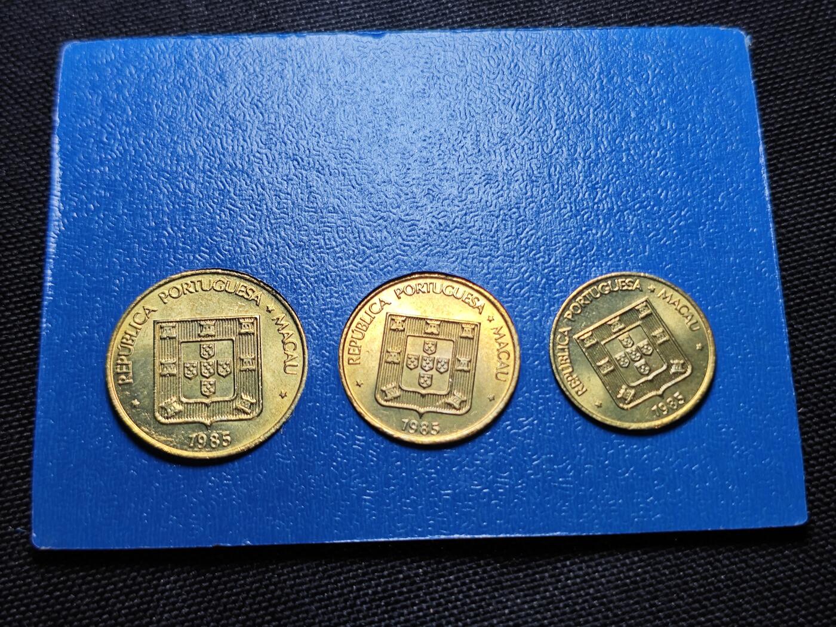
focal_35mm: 49
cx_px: 418
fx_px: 1183
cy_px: 314
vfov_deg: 29.7
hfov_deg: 38.9
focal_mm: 5.84
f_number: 1.6
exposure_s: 1/100
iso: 64
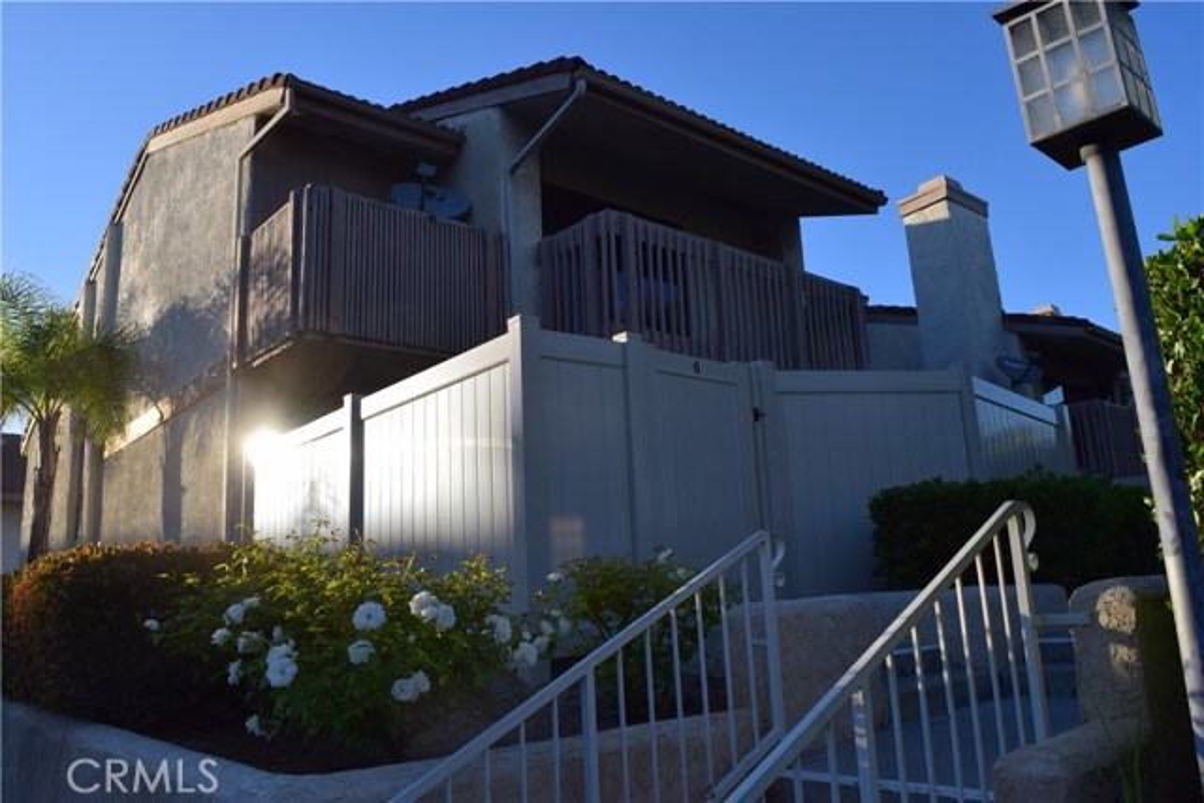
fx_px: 903
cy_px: 402
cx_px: 602
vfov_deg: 48.0
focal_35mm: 27
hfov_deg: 67.4
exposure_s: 1/400
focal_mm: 18
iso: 400
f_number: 11
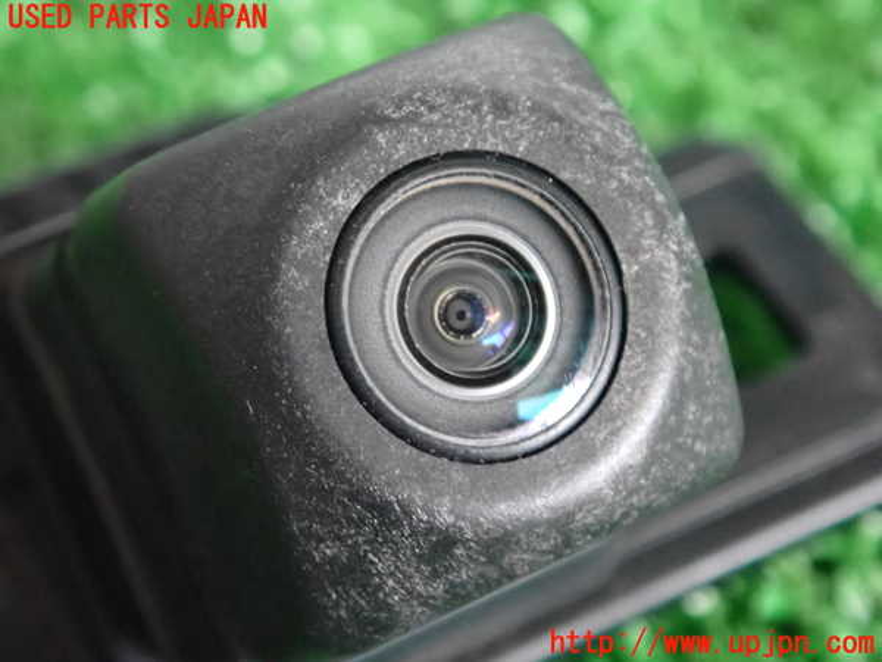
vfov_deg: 46.8
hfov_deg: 60.0
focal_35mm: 30
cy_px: 331
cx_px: 441
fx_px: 764
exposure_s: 1/60
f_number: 4.9
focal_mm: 5.4
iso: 2500
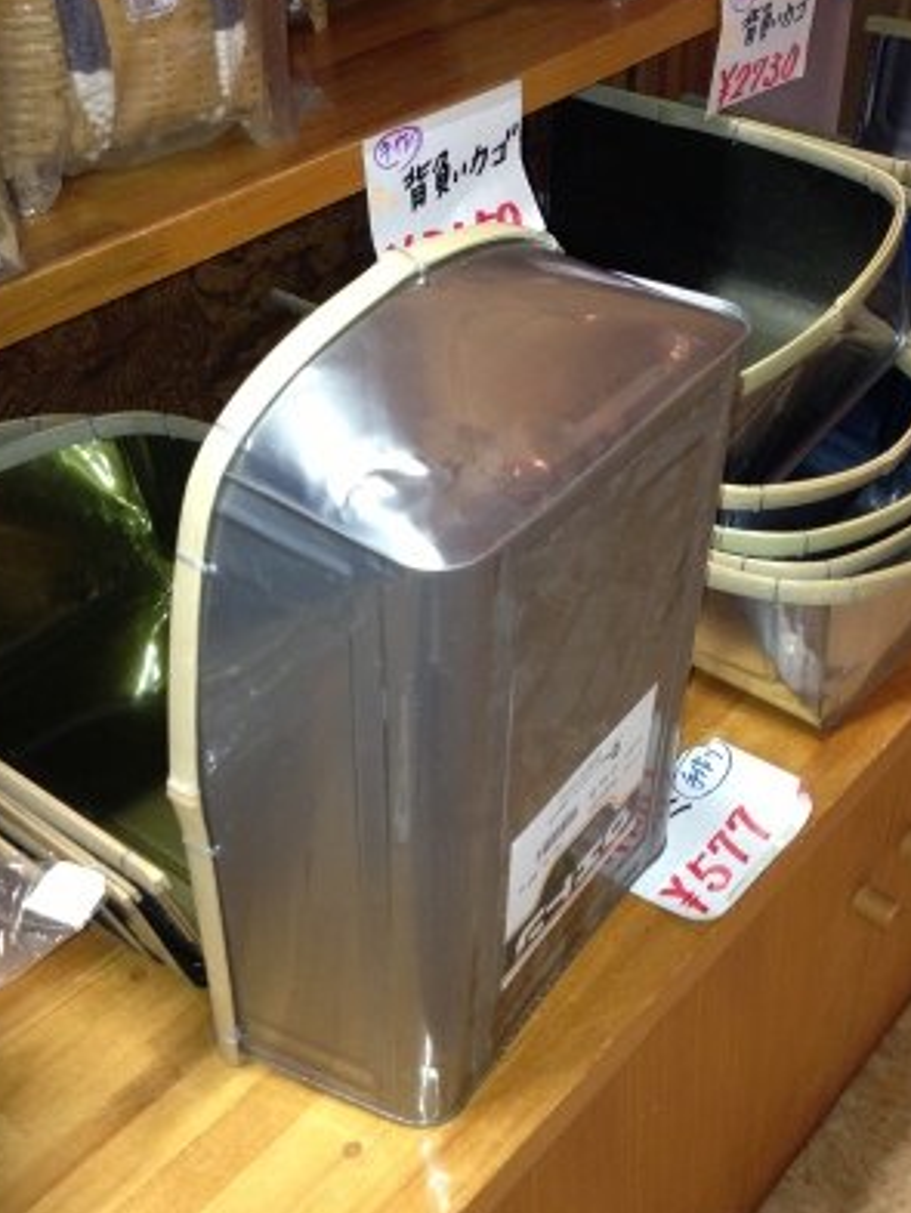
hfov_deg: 34.3
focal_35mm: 42
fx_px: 1473
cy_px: 627
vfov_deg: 44.8
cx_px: 533
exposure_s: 1/20
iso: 200
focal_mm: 4.13
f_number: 2.4
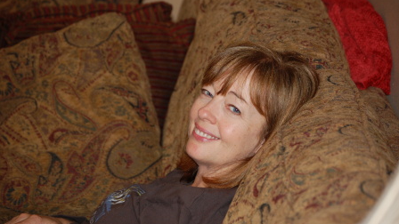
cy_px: 121
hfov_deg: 15.1
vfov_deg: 8.5
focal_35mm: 142
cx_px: 200
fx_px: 1502
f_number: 4.8
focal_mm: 90
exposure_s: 1/60
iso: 400
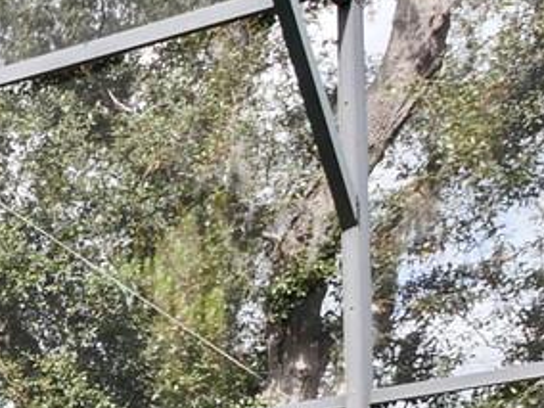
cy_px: 607
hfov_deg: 16.0
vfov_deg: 16.9
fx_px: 1242
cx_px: -674
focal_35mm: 79
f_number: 5.6
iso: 200
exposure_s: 1/250
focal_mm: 7
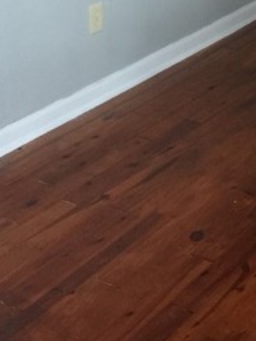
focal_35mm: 87
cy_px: -77
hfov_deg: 16.7
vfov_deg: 20.9
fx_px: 858
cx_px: 241
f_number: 2.2
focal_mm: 4.15
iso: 125
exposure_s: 1/15
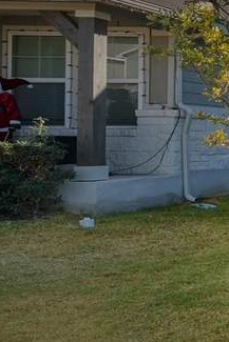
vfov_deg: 31.8
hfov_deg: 11.8
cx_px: 670
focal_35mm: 63
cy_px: 139
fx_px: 600
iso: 125
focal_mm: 16
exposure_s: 1/125
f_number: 8
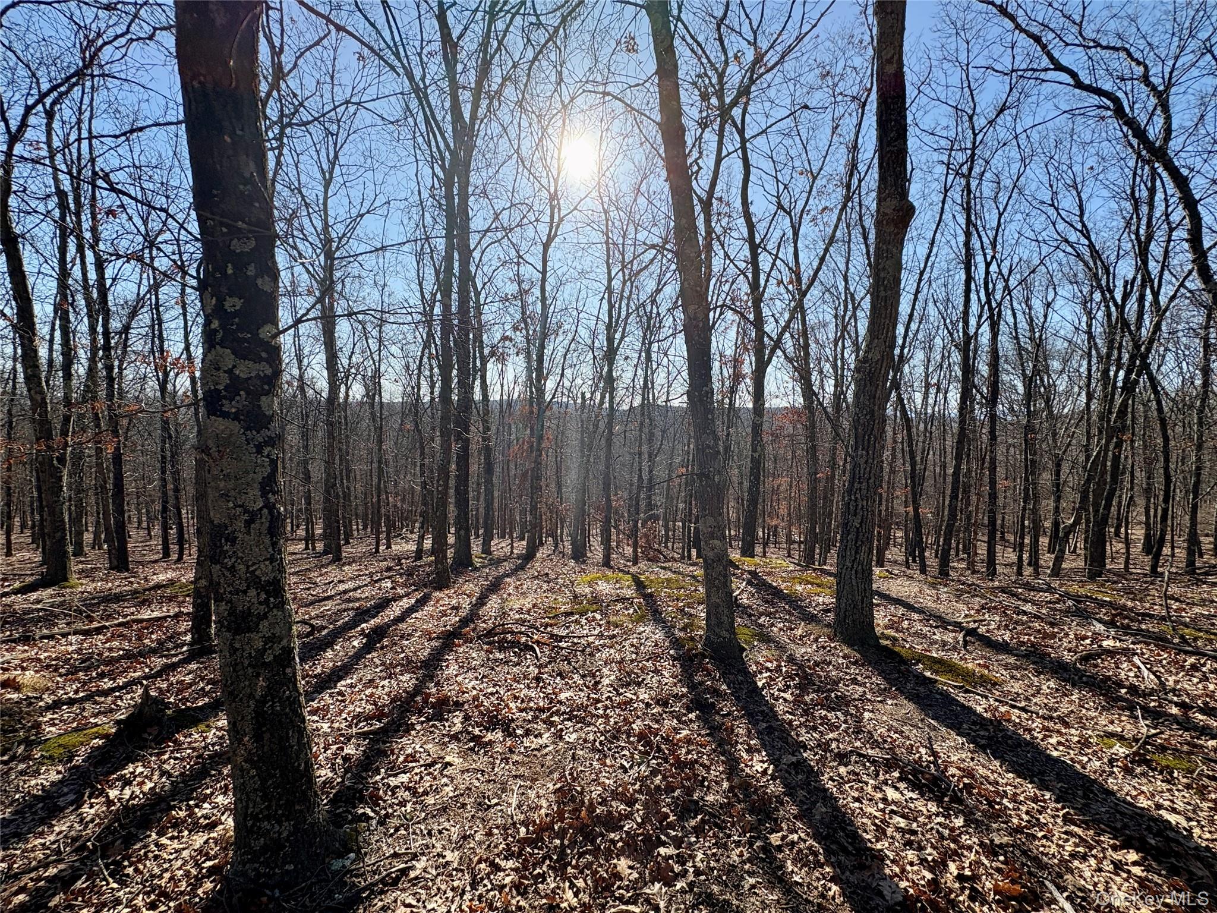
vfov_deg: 85.7
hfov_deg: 102.1
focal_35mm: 14
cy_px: 456
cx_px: 608
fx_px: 492
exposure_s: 1/1078
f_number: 2.2
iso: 50
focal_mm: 2.22
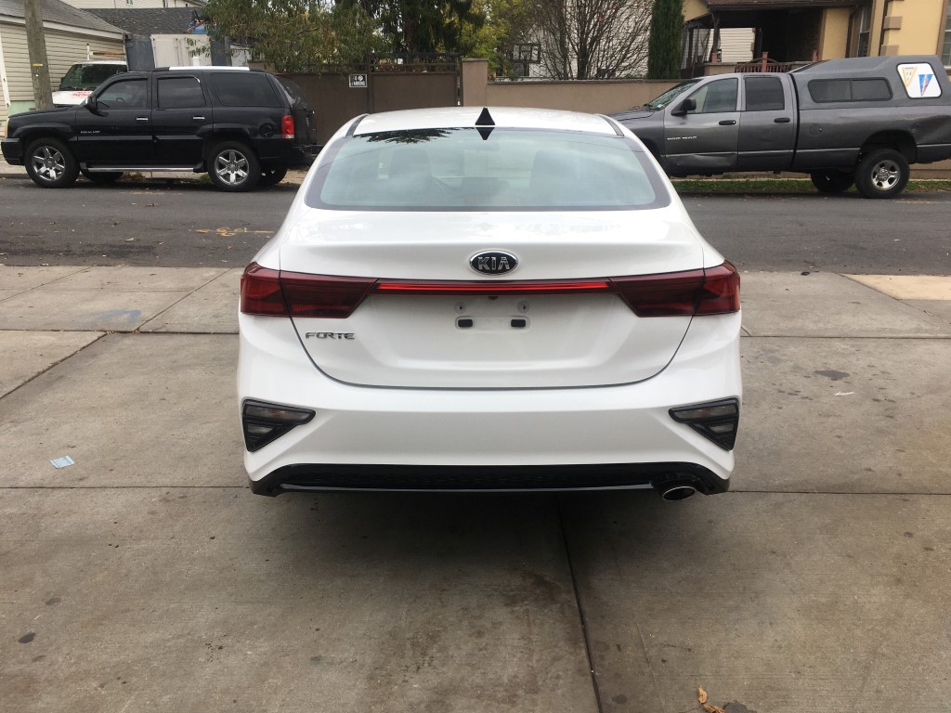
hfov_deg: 61.7
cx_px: 476
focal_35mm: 29
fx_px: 797
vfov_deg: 48.2
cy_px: 356
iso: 25
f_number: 2.2
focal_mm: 4.15
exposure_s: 1/422
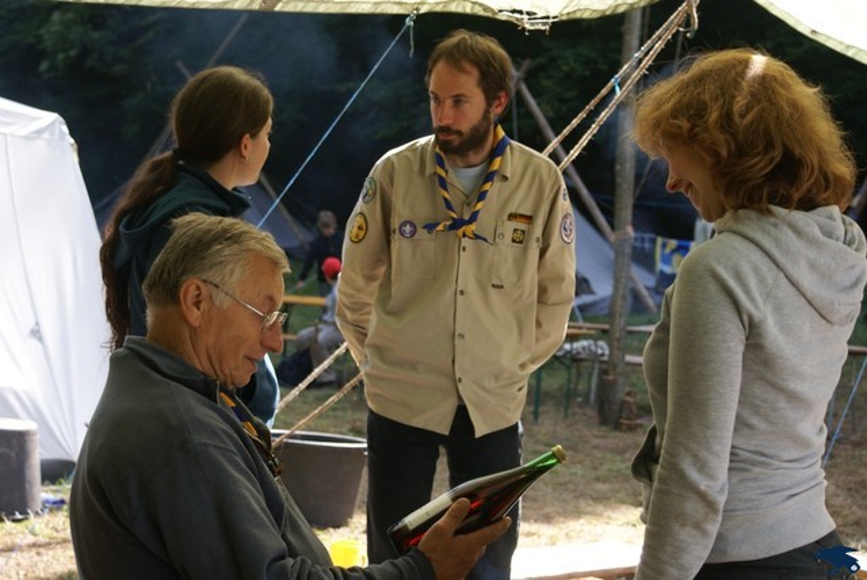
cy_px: 290
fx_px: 1808
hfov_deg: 27.0
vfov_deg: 18.2
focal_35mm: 75
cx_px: 434
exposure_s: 1/100
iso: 100
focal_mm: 50
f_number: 6.3
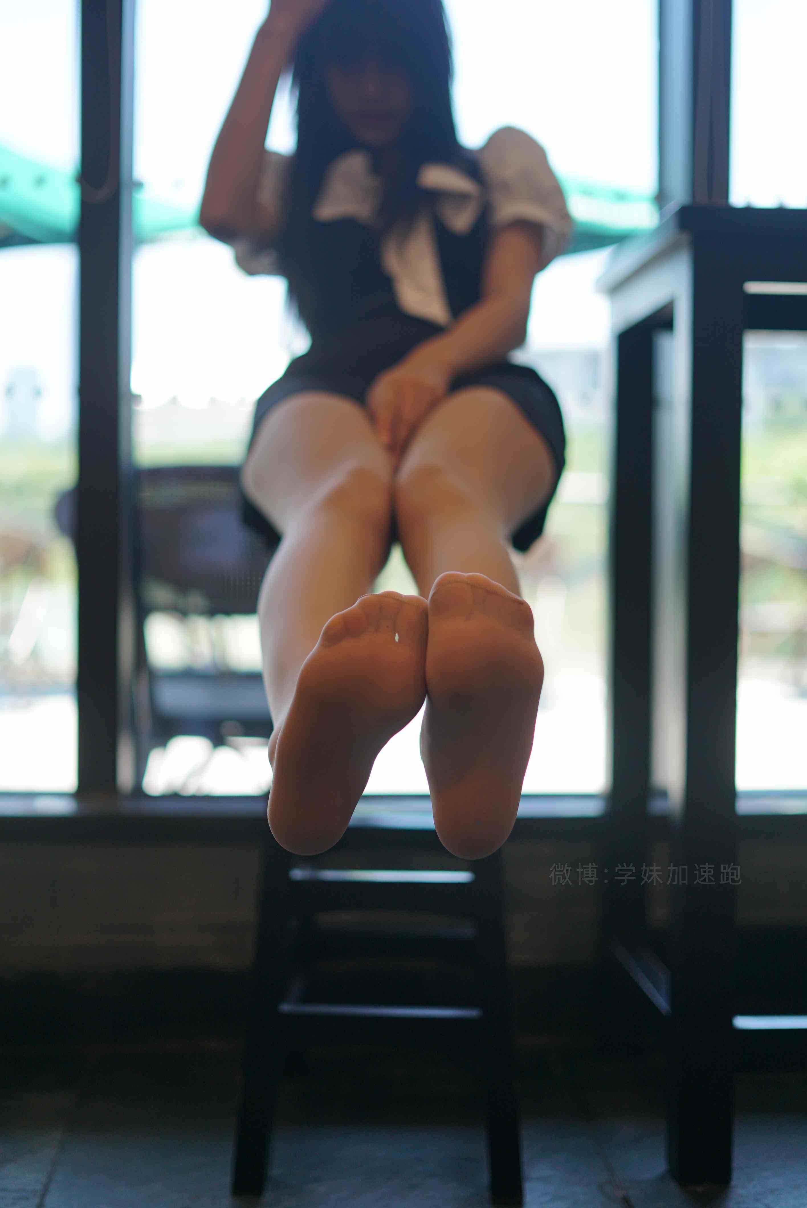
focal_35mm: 50
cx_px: 404
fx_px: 1679
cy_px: 604
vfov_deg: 39.6
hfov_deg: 27.0
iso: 200
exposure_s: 1/400
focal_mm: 50
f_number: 1.8
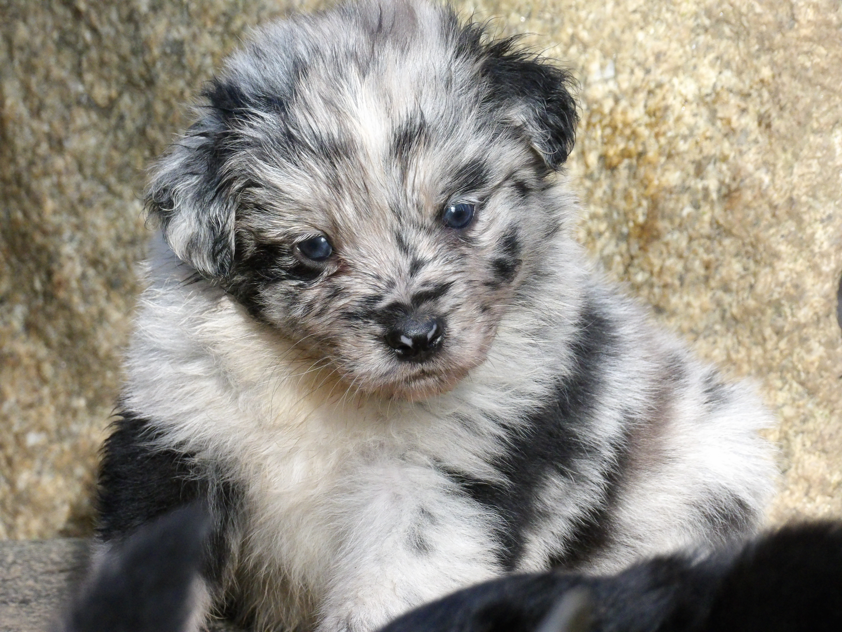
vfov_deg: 4.1
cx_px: 421
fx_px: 8830
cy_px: 316
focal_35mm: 363
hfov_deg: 5.5
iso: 672
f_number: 4.2
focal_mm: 65.2
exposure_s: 1/800
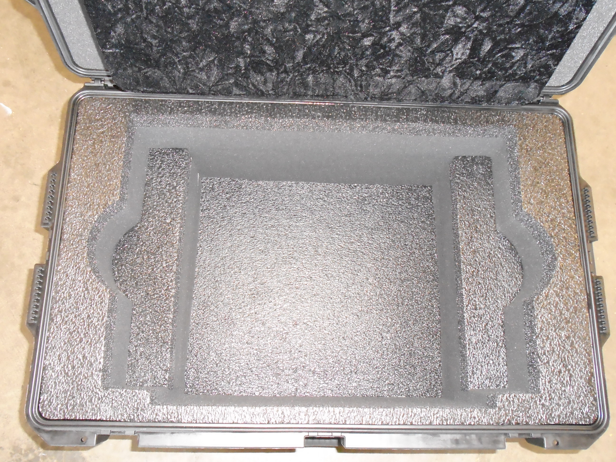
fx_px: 552
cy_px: 231
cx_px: 308
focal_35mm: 31
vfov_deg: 45.4
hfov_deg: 58.4
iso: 800
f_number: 3.5
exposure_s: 1/40
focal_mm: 5.5
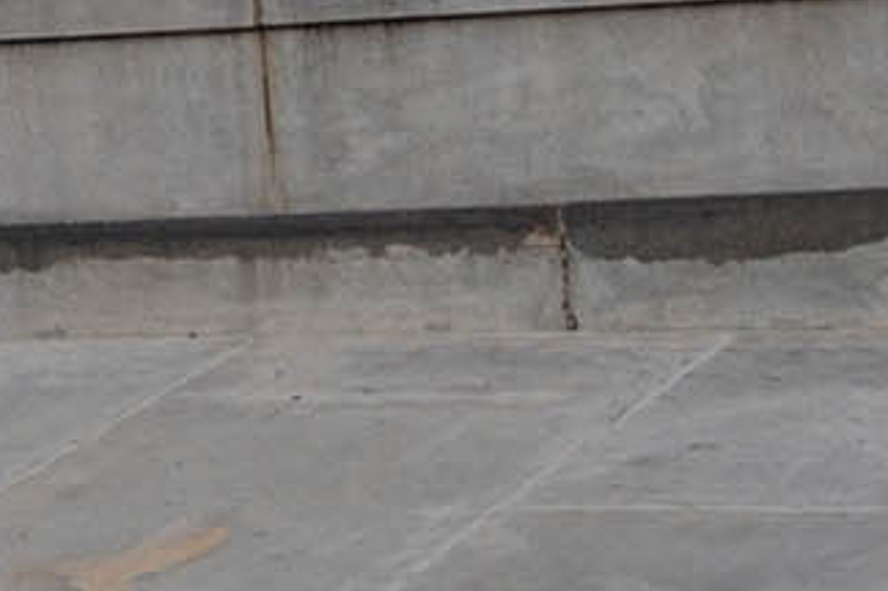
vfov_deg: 6.7
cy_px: -1159
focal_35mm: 186
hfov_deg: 10.1
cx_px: -995
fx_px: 4585
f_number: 4
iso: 140
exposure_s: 1/400
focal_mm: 24
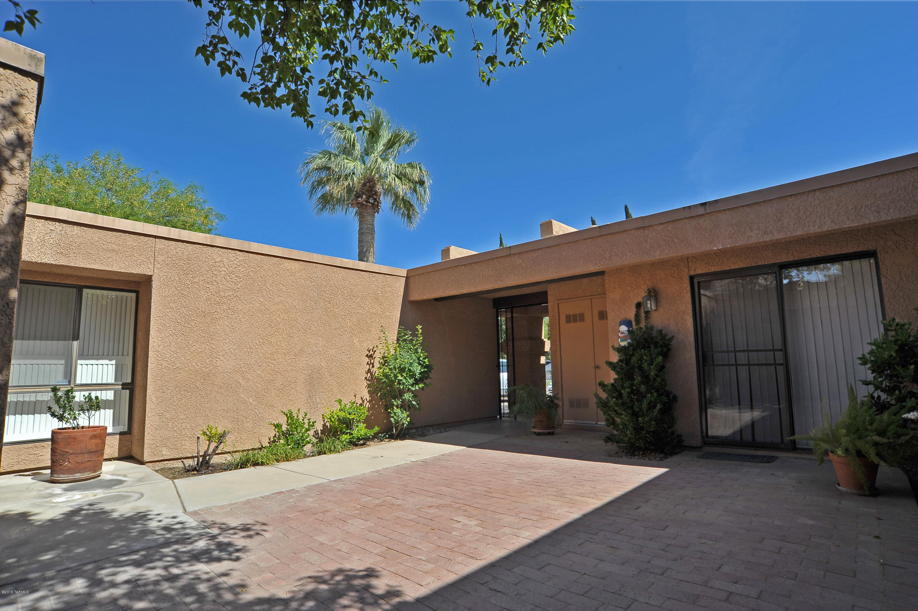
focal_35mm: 18
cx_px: 459
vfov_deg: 67.3
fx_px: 459
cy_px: 306
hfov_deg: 90.0
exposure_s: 1/320
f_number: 11
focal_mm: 18
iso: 250
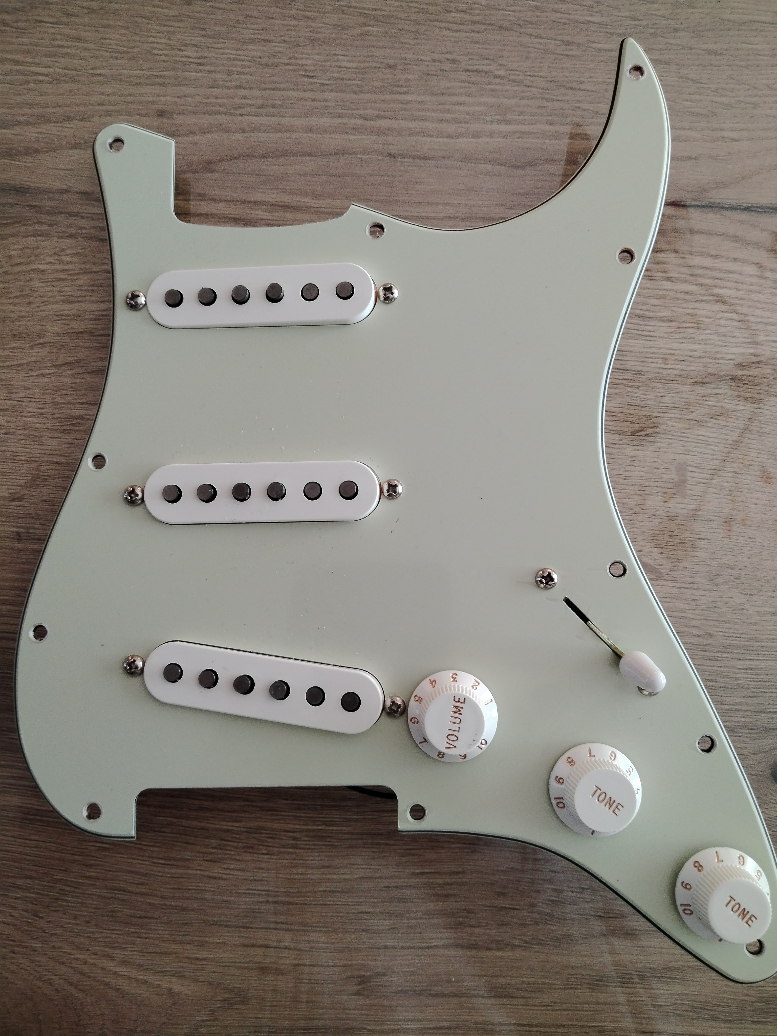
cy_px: 518
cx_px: 388
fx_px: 778
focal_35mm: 26
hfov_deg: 53.1
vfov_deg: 67.3
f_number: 1.8
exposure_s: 1/120
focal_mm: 4.25
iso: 260
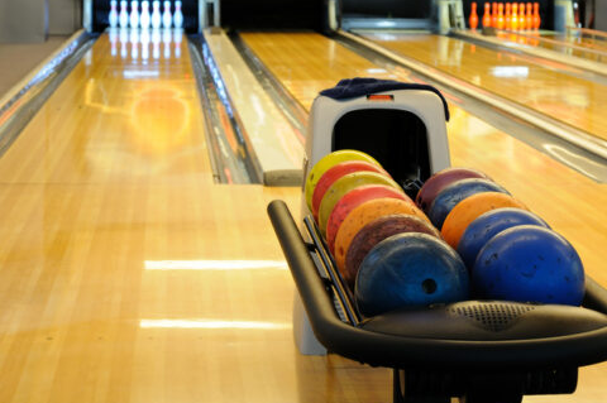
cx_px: 334
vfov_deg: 11.4
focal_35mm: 120
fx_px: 2021
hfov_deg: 17.1
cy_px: 128
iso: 200
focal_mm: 50
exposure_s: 1/2
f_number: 5.6
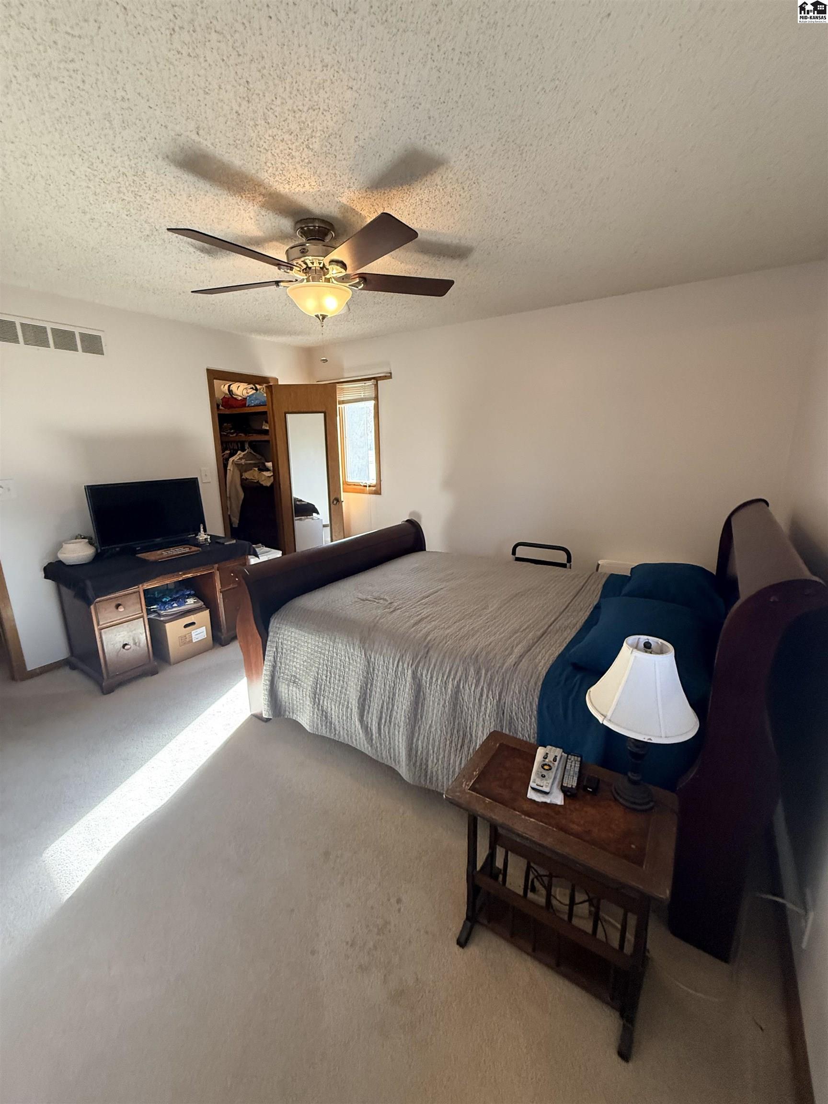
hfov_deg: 85.7
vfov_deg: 102.1
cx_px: 414
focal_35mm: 14
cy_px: 552
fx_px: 446
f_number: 2.2
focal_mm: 2.22
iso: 320
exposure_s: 1/120
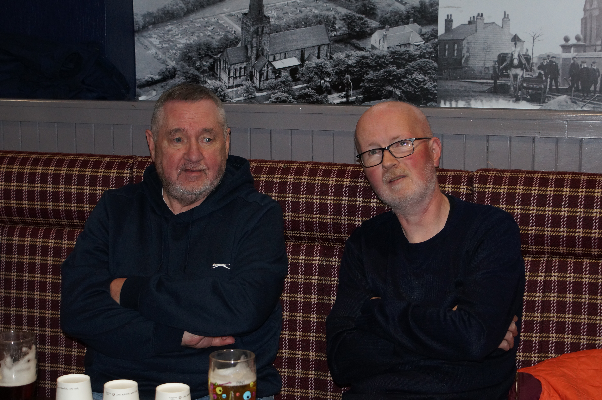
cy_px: 200
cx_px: 301
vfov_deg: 20.1
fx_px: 1128
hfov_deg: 29.9
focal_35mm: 68
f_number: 5.6
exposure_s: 1/60
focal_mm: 45
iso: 800
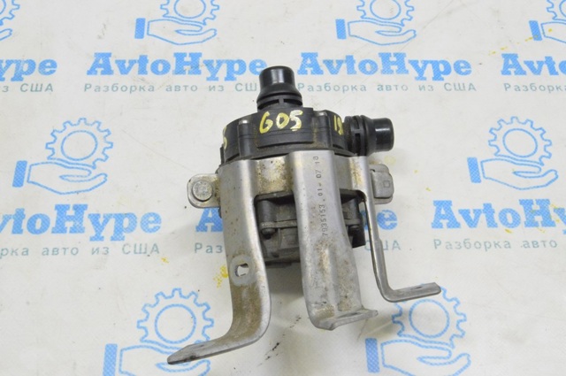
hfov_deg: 43.7
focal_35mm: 45
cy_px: 188
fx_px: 707
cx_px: 283
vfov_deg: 29.8
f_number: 20
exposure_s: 1/20
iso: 6400
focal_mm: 30
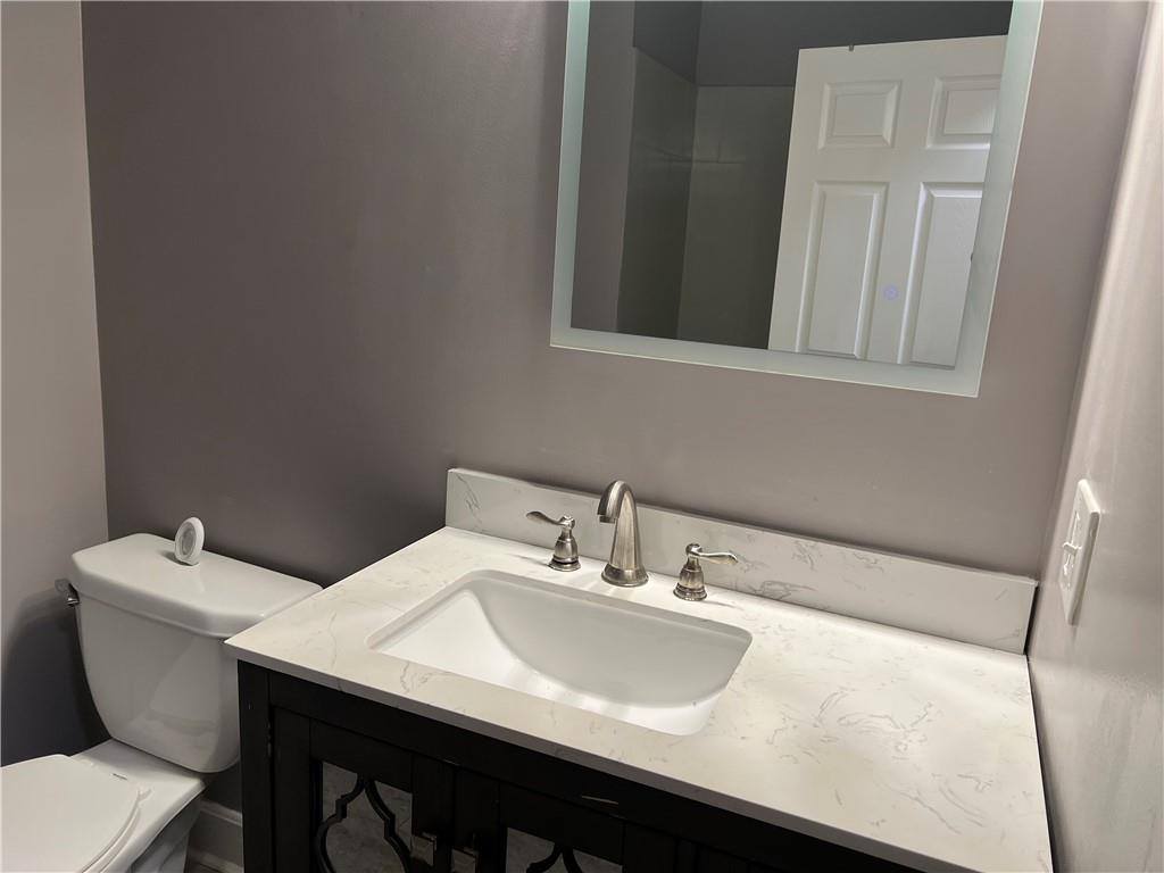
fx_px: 874
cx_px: 582
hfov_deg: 67.3
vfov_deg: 53.1
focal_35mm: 26
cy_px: 436
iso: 125
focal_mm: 5.7
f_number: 1.5
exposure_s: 1/120
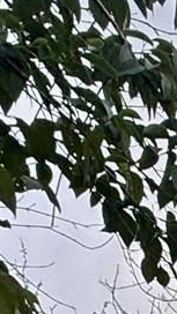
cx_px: 521
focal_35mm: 115
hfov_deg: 8.8
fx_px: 960
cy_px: 616
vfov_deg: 15.2
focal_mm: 2.22
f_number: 2.2
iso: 64
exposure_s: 1/99
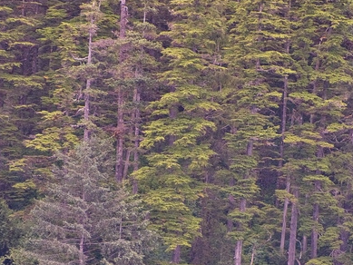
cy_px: 226
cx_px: 195
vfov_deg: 1.6
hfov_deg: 2.1
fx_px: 9691
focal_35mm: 950
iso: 1800
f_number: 5.6
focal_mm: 300
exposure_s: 1/640
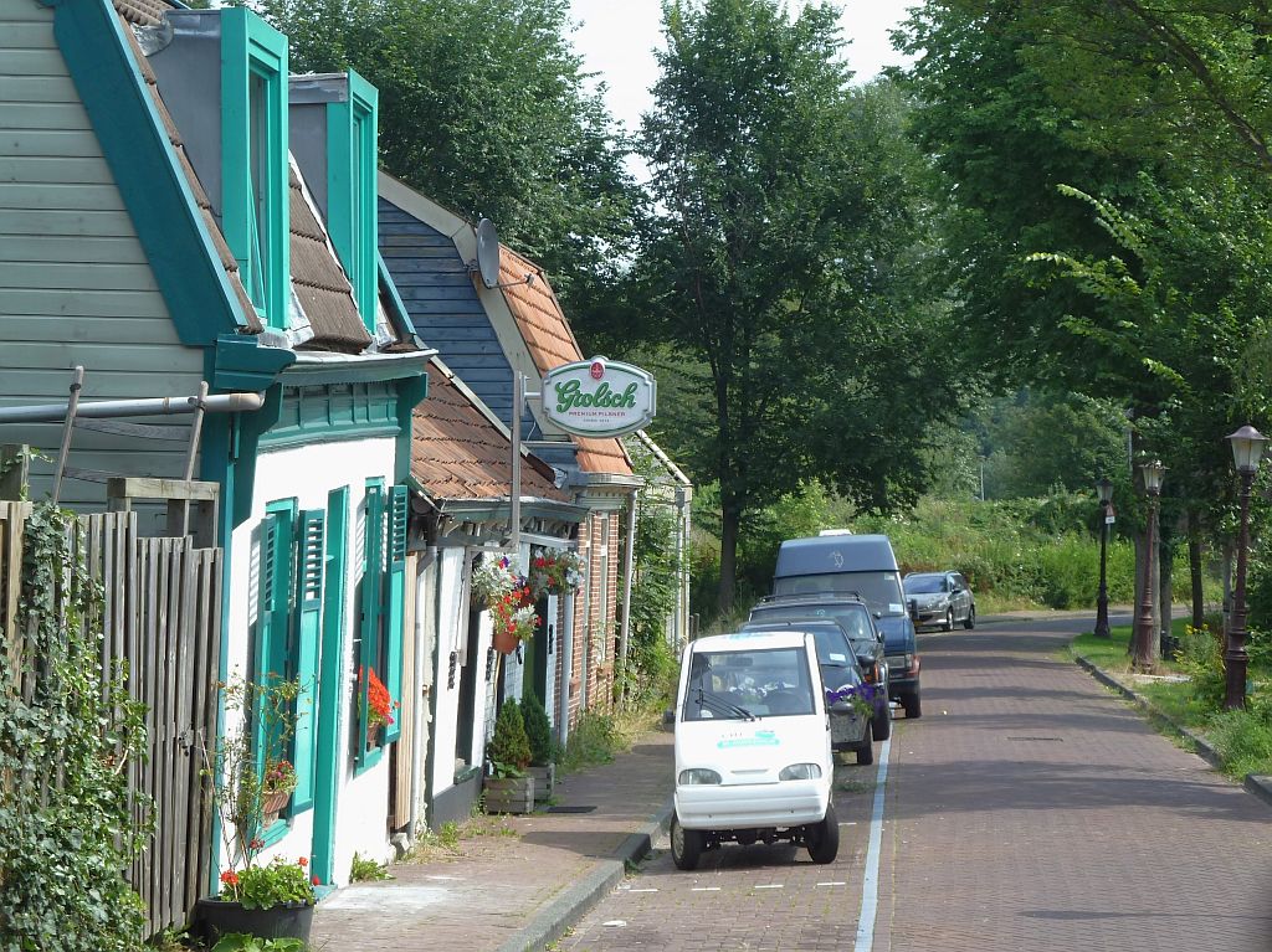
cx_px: 636
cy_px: 476
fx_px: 3820
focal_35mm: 104
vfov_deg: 14.2
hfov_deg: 18.9
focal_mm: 17
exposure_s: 1/200
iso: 80
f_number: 4.3
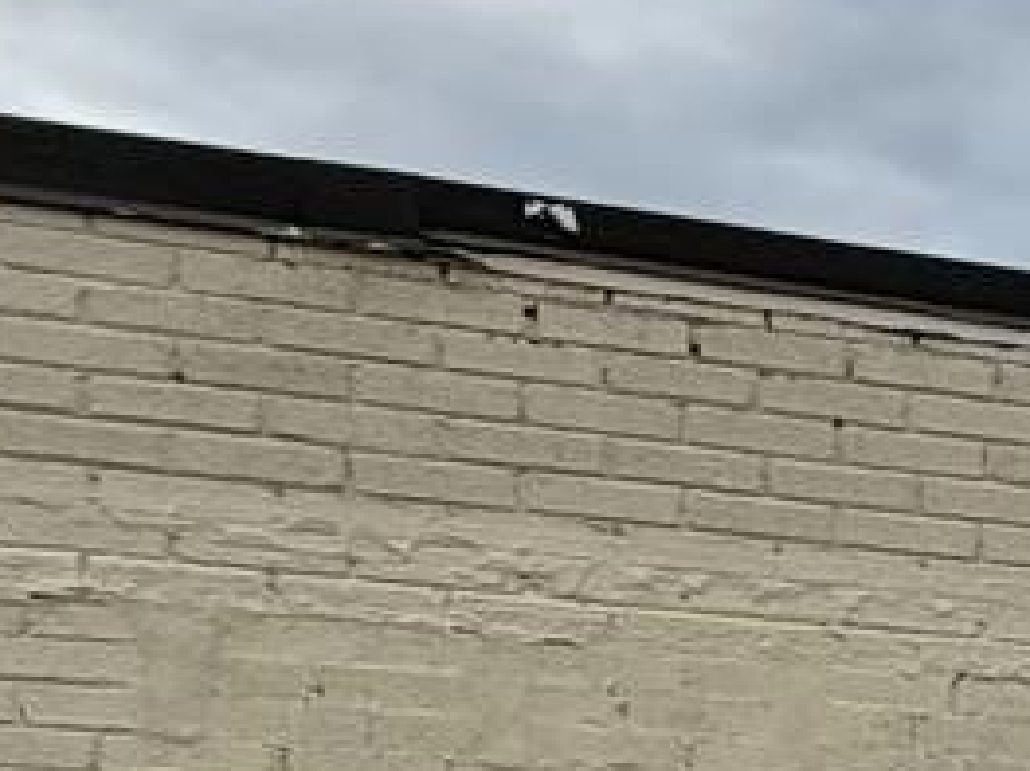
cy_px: 1260
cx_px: 2894
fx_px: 3242
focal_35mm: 109
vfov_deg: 12.7
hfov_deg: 11.9
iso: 50
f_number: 2.2
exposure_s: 1/1235
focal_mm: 2.22
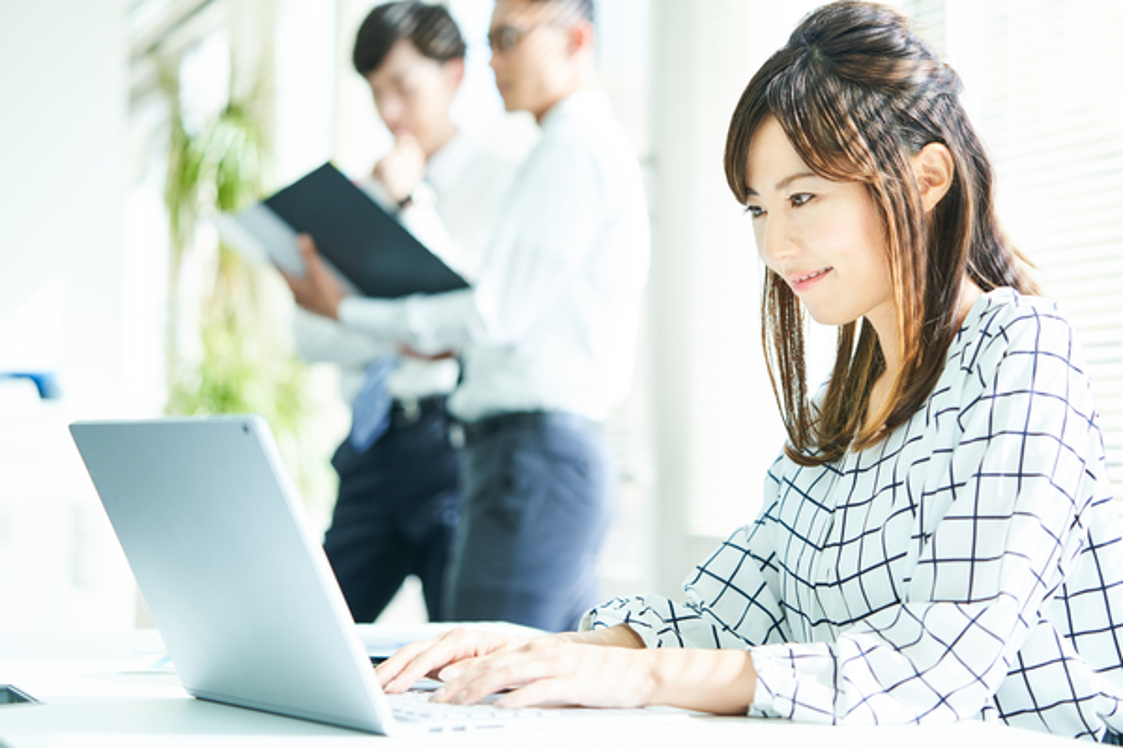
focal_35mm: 70
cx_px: 562
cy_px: 374
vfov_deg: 19.5
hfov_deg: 28.8
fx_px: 2183
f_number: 2.8
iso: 125
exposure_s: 1/200
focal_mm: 70
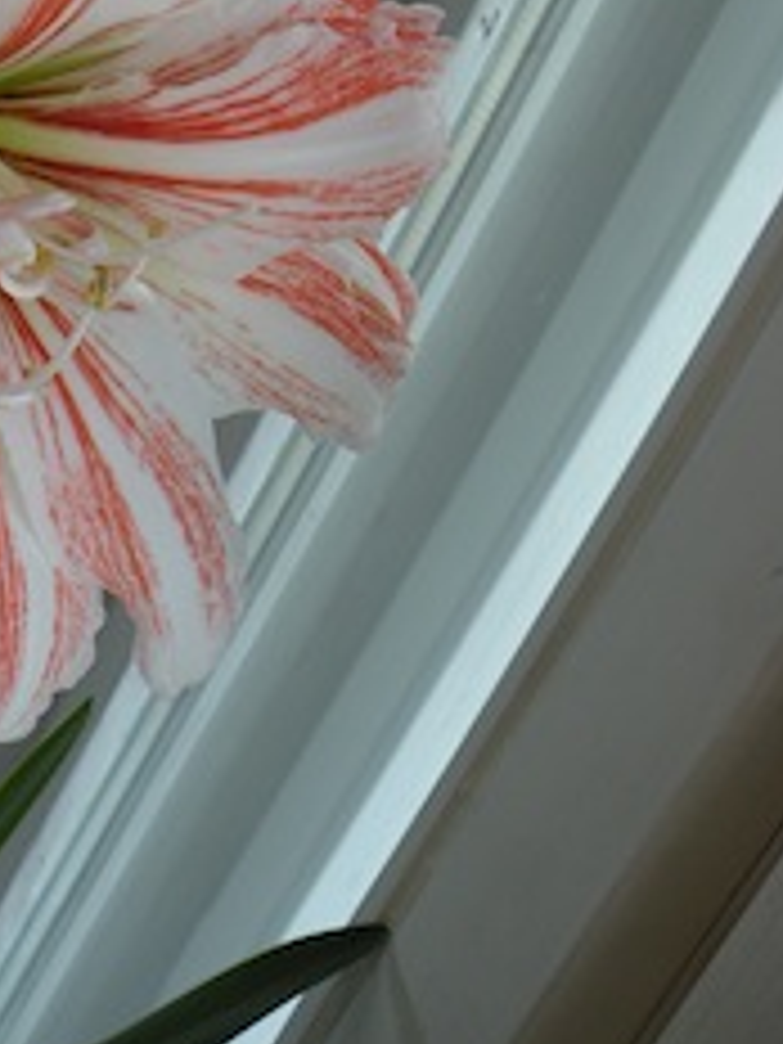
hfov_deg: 25.5
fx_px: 1659
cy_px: 76
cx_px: 40
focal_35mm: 55
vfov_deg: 32.9
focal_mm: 4.7
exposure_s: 1/86.6
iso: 64
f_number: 3.2
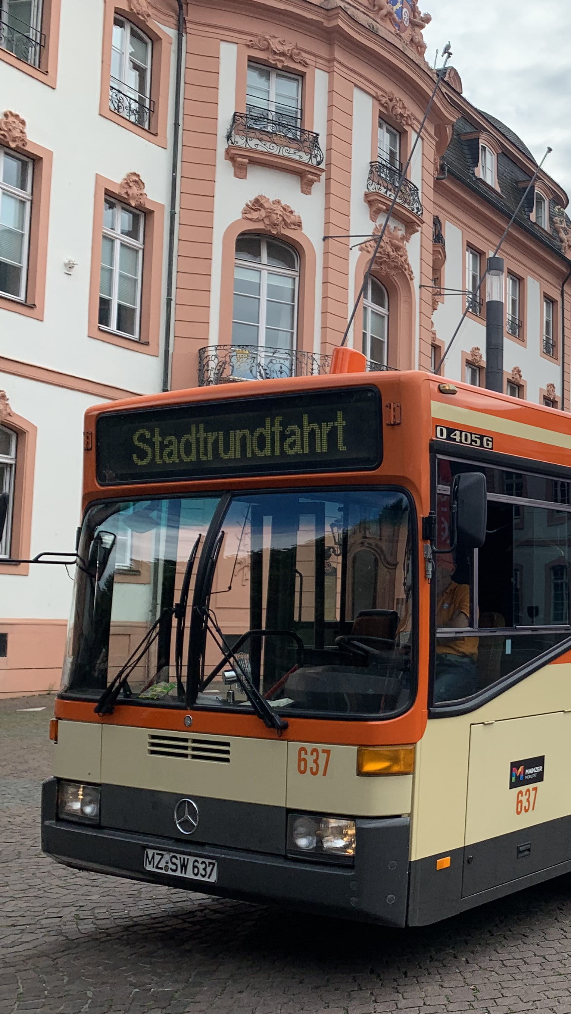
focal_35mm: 42
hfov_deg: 26.0
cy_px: 525
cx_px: 639
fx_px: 1130
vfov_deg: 48.3
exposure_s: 1/1560
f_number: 1.8
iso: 25
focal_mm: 4.25
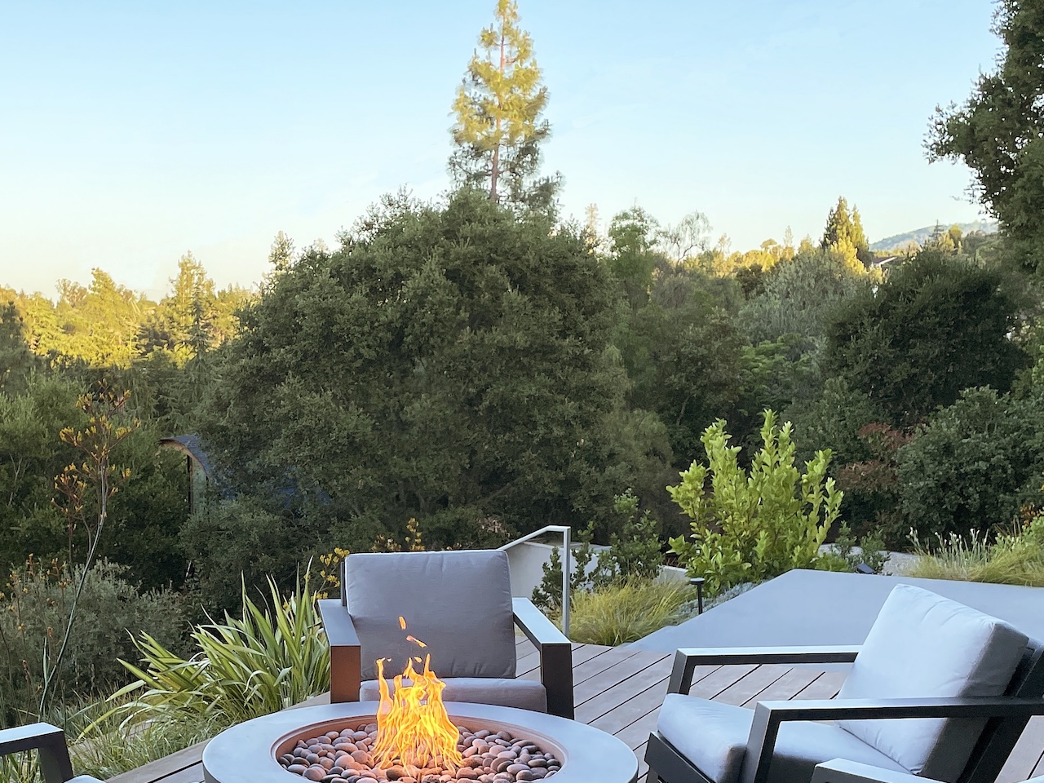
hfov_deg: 36.2
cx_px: 303
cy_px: 572
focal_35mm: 52
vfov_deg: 27.7
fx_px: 1568
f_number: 1.6
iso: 32
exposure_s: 1/543
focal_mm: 4.2
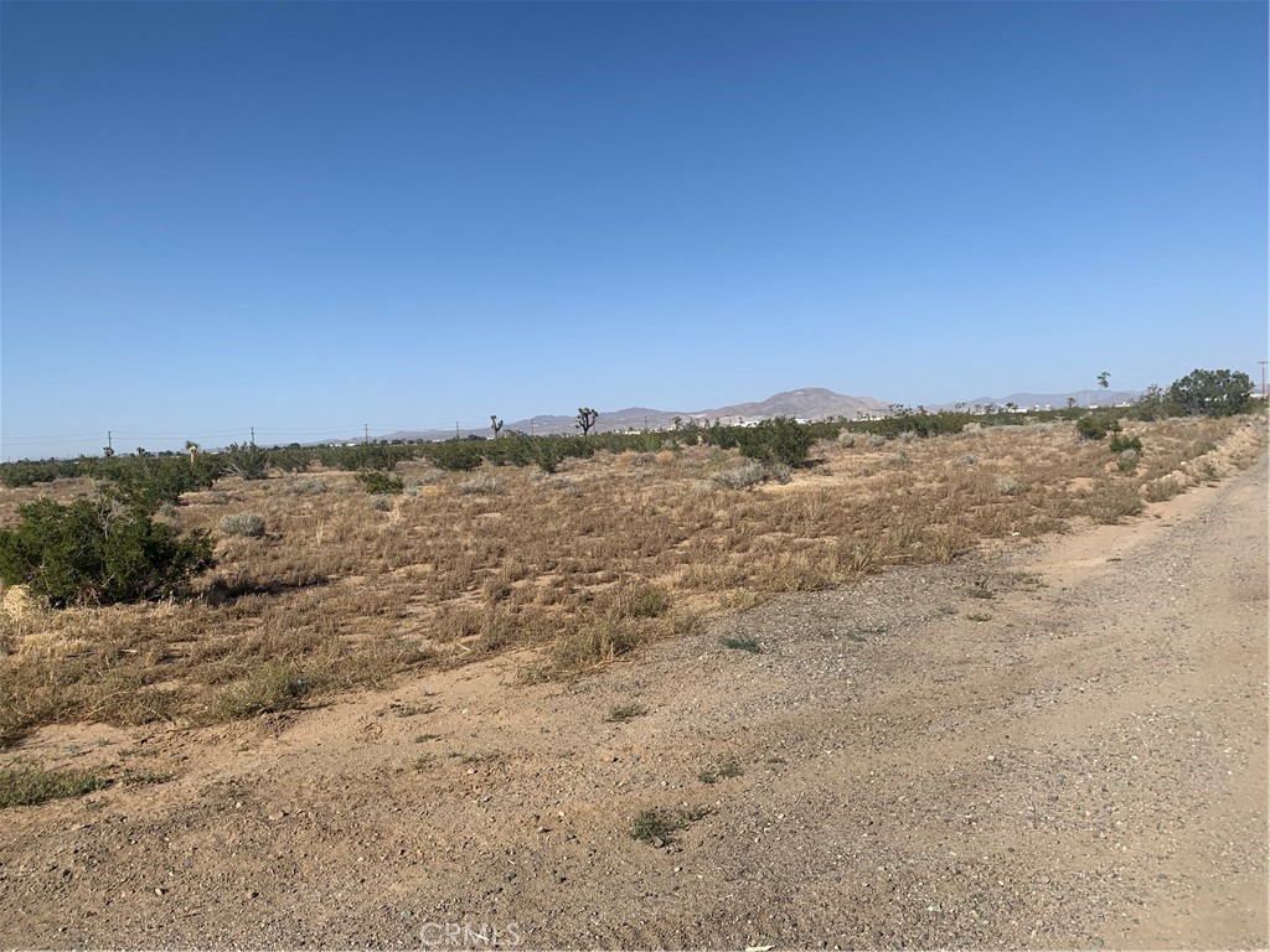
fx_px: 954
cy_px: 476
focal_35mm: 26
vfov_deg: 53.1
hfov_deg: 67.3
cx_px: 635
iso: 25
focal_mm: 4.25
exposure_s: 1/3521
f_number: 1.8
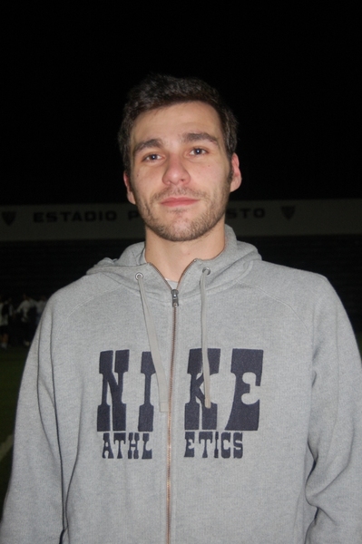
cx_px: 181
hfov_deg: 25.7
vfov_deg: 37.9
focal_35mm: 52
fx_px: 793
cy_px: 272
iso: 400
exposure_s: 1/60
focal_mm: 35
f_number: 4.8
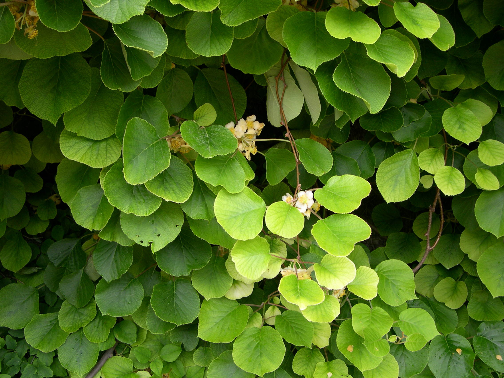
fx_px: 553
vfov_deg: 37.7
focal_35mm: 38
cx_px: 252
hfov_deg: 49.0
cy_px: 189
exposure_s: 1/60
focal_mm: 8
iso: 100
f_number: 2.8
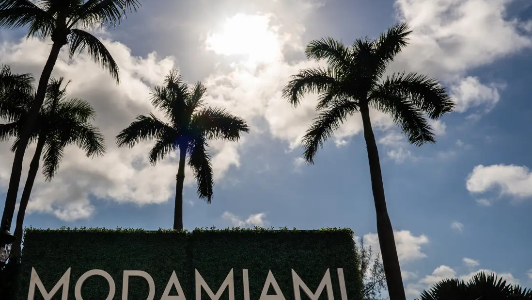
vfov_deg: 34.6
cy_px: 129
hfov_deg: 57.1
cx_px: 192
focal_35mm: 34
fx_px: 480
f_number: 11
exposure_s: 1/400
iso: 64
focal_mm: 24
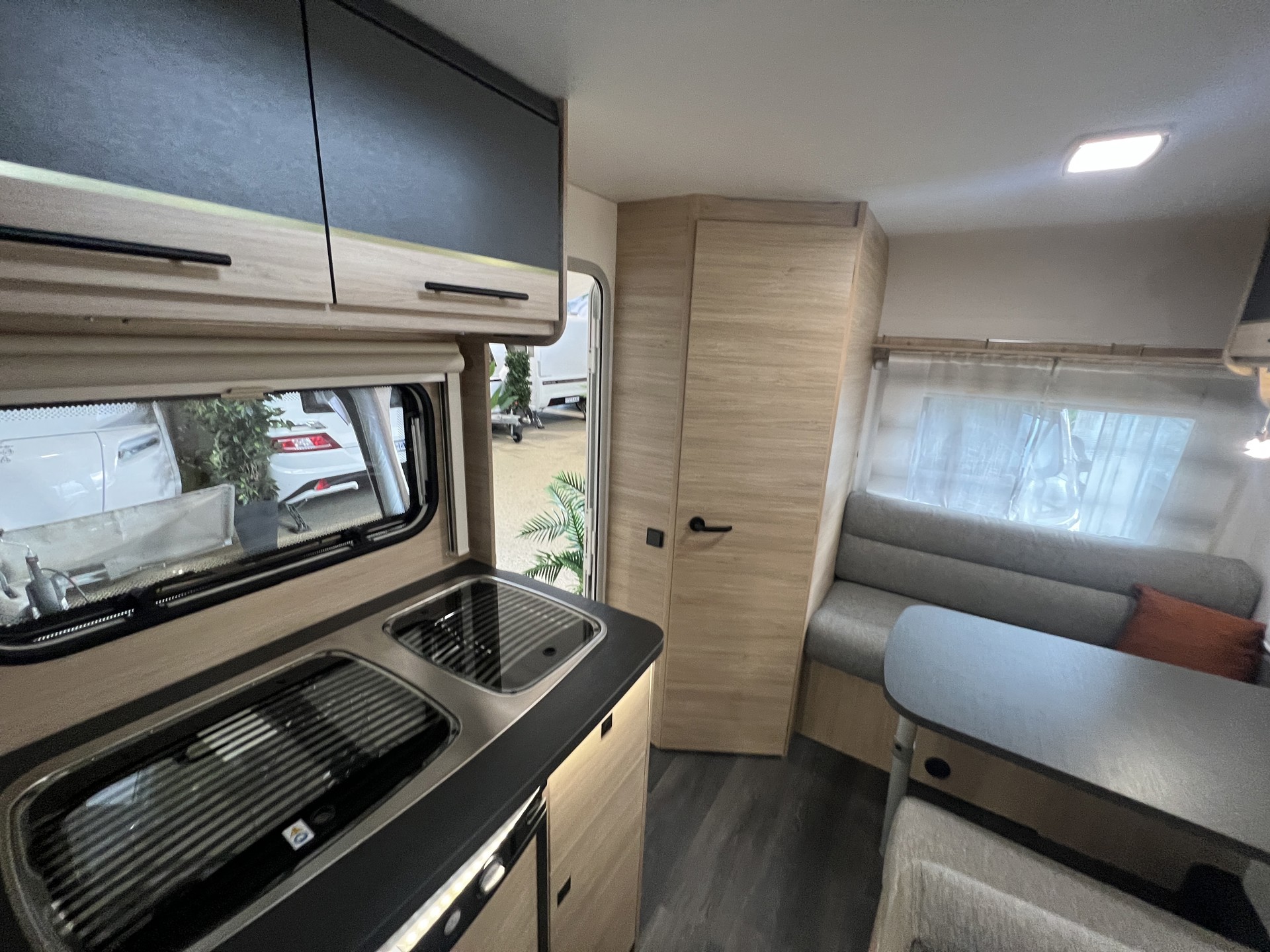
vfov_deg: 89.9
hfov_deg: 106.2
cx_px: 635
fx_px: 477
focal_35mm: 13
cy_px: 476
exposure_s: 1/66
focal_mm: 1.57
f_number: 1.8
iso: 250
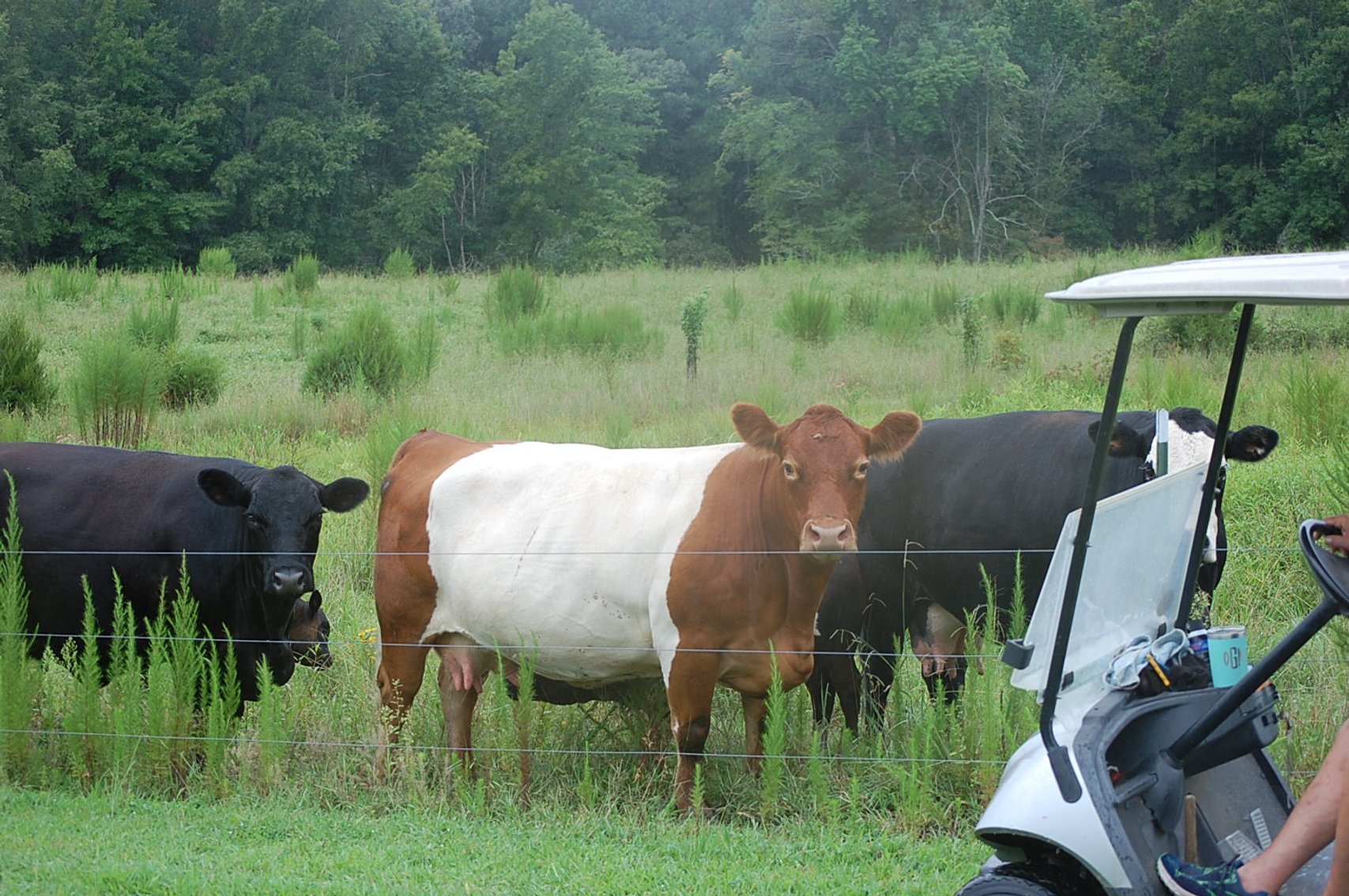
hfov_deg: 24.6
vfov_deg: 16.5
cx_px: 674
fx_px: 3089
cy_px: 448
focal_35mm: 82
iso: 200
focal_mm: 55
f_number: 6.3
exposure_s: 1/160
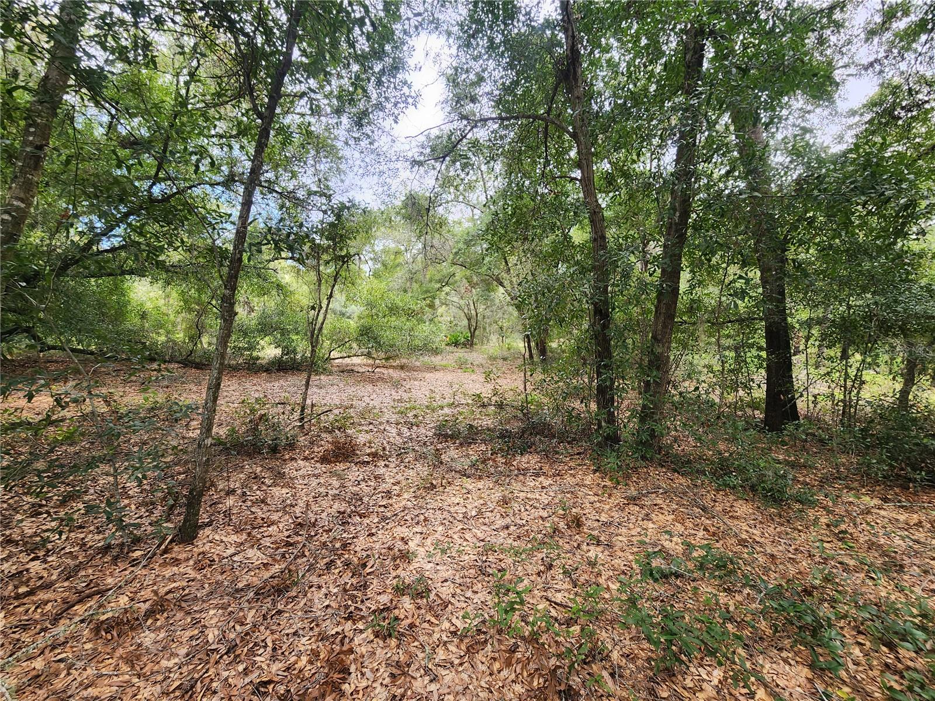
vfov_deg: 89.9
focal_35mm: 13
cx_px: 468
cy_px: 350
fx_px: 351
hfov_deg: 106.2
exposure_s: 1/137
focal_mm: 2.2
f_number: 2.2
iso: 50
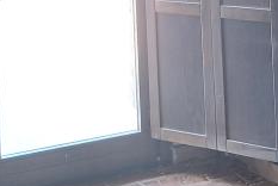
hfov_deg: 19.4
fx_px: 812
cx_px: 169
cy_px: -143
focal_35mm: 105
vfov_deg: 12.1
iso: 80
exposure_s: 1/50
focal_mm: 5.54
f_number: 1.8
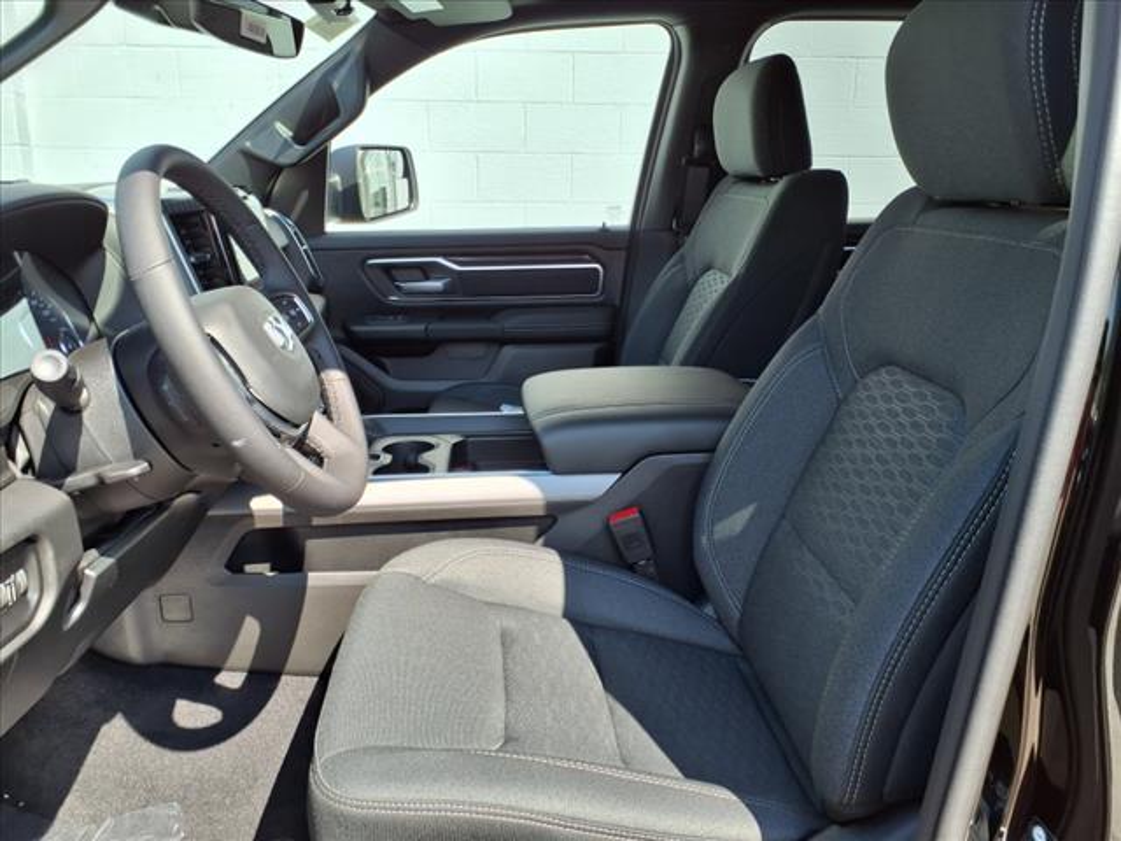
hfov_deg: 65.3
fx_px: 874
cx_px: 560
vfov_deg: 51.4
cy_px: 420
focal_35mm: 27
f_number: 1.9
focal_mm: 3.58
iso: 40
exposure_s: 1/370
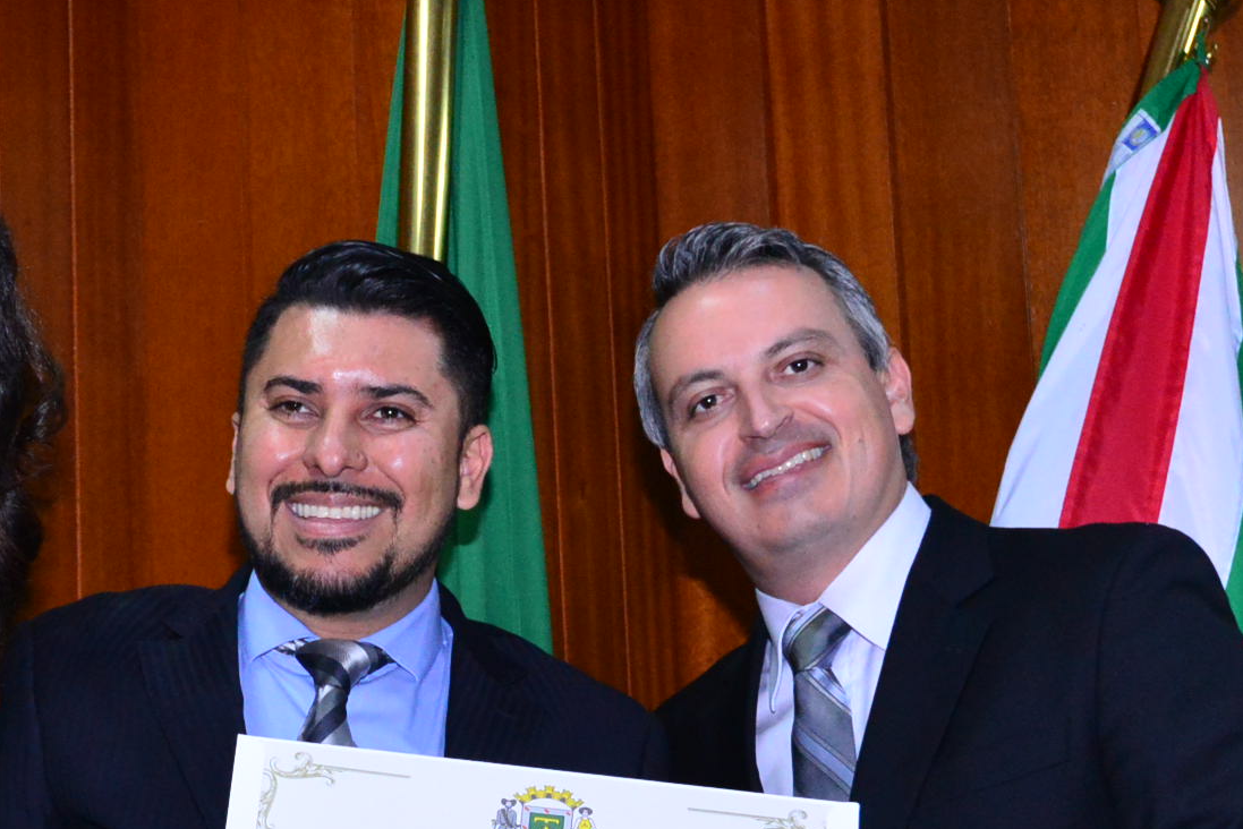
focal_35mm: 96
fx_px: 3315
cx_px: 197
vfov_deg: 14.1
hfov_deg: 20.9
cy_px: 803
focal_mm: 35
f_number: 6.3
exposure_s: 1/250
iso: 4000
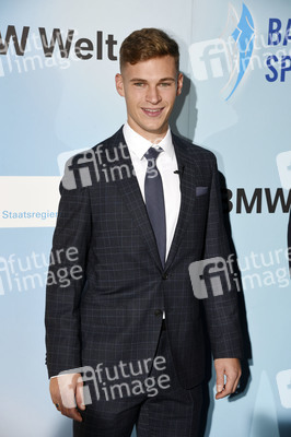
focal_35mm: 78
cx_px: 146
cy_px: 218
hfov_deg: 17.5
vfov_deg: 26.0
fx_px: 947
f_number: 6.3
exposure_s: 1/125
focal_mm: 78
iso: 800
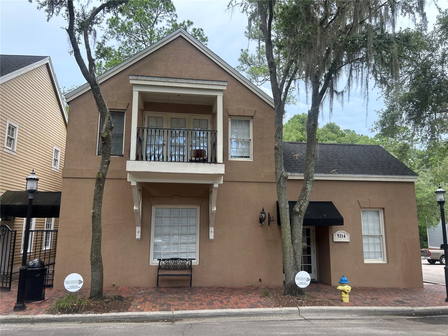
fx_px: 336
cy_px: 168
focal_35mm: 26
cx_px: 224
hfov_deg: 67.3
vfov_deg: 53.1
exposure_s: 1/281
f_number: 1.5
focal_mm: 5.7
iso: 40
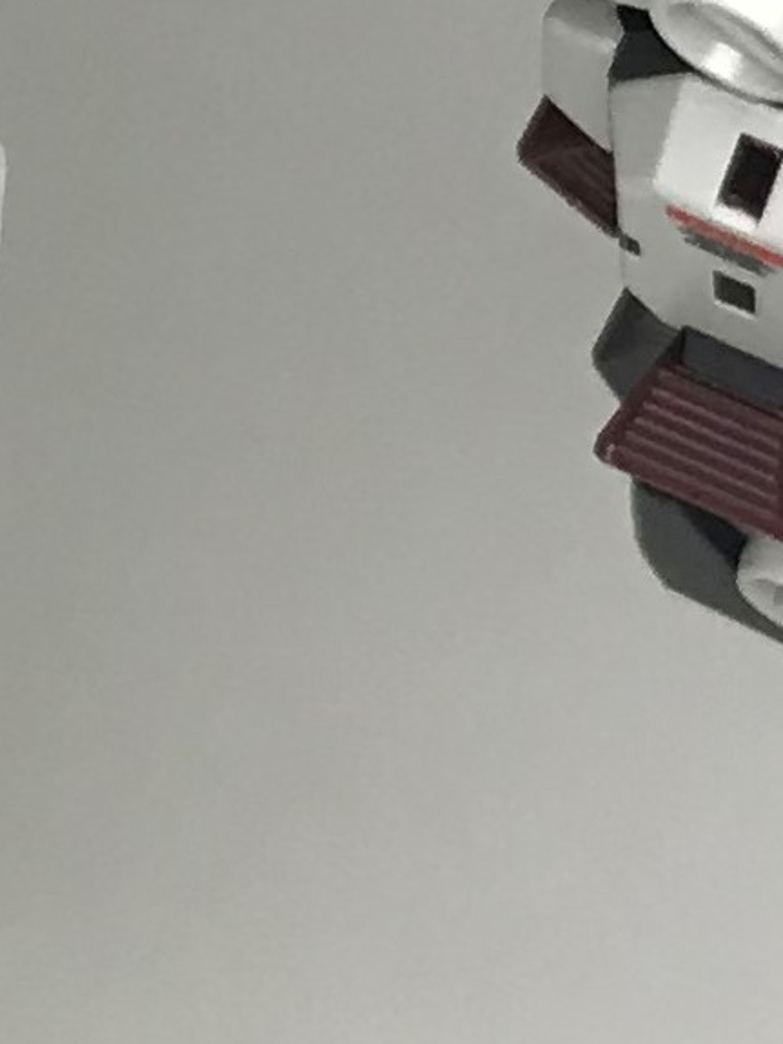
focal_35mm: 164
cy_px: -1065
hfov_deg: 9.0
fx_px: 4948
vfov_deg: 10.9
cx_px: 477
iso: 25
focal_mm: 3.99
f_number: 1.8
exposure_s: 1/40
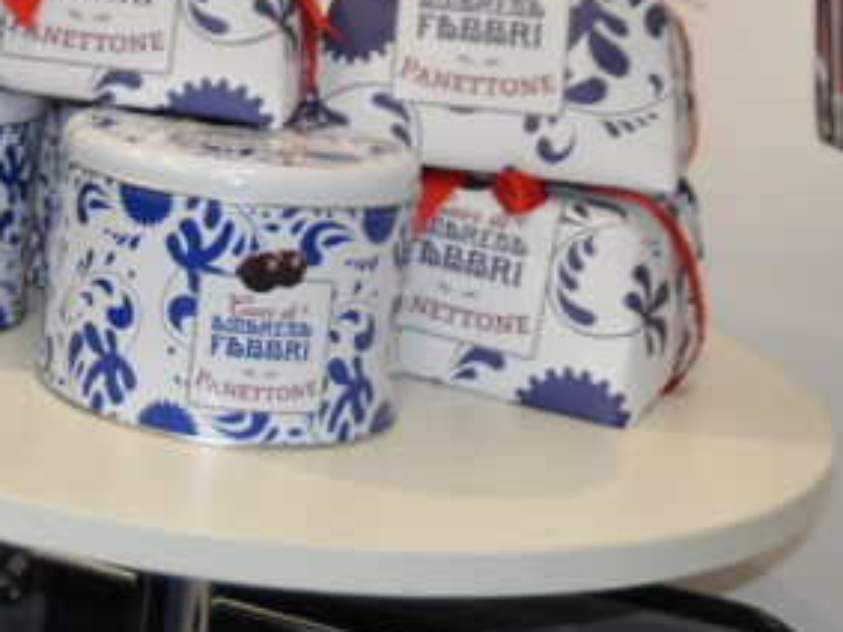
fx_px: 2160
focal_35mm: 89
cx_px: -74
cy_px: -343
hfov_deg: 21.0
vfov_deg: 15.3
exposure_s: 1/125
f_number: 2.8
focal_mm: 17
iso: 400
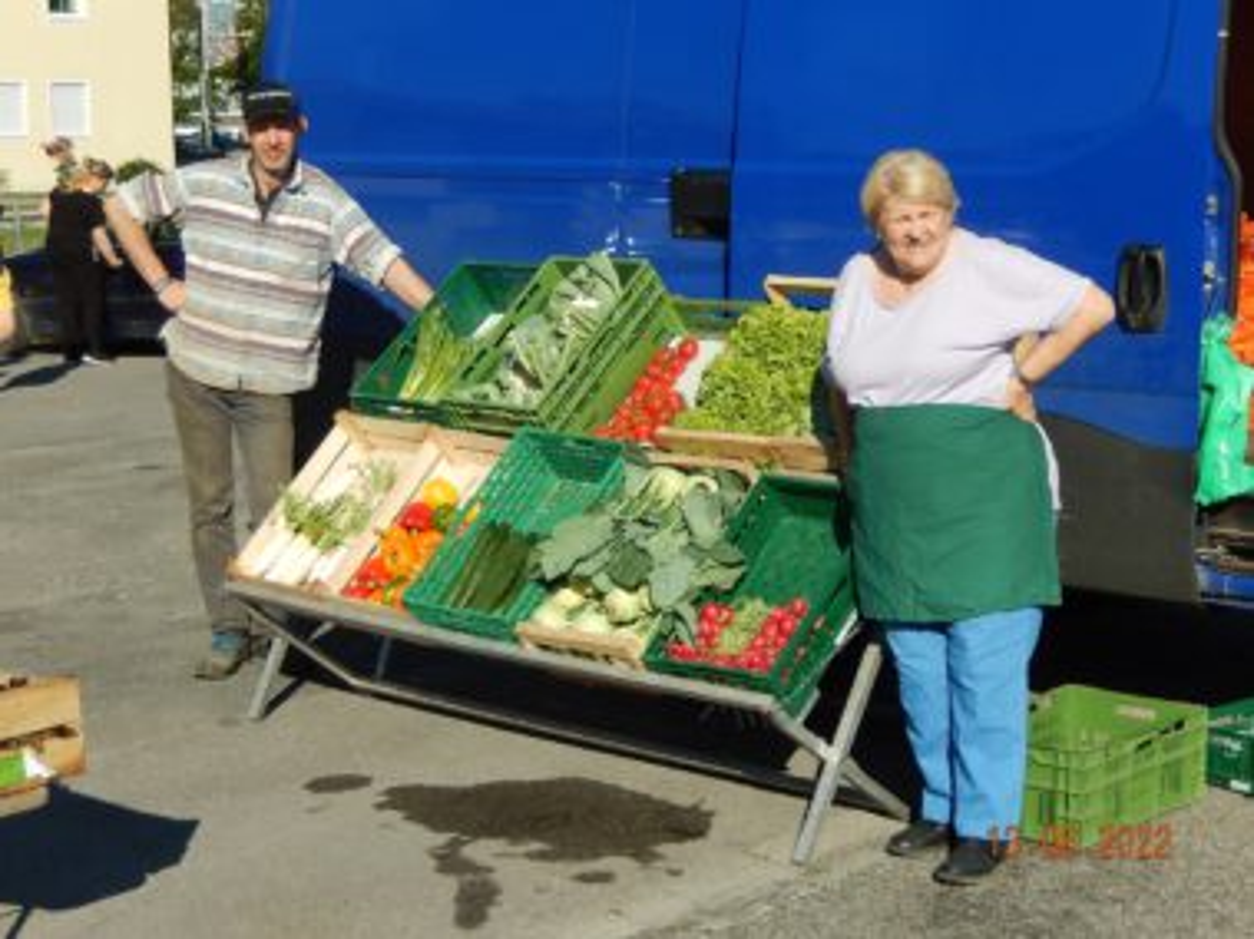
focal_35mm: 67
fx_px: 2426
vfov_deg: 21.9
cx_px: 627
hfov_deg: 29.0
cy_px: 470
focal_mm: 12
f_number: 4.8
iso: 125
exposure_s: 1/800
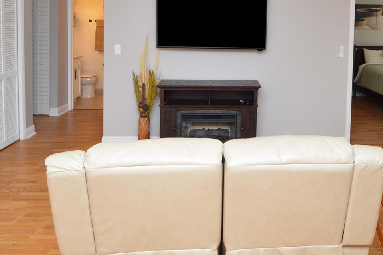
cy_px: 55
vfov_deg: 41.8
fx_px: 319
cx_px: 248
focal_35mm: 30
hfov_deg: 60.8
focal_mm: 12
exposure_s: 1/60
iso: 400
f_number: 4
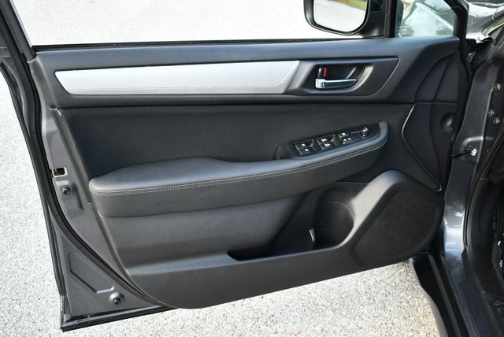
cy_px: 168
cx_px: 252
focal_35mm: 36
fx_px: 504
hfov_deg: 53.1
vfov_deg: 36.9
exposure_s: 1/250
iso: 450
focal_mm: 18
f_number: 3.5
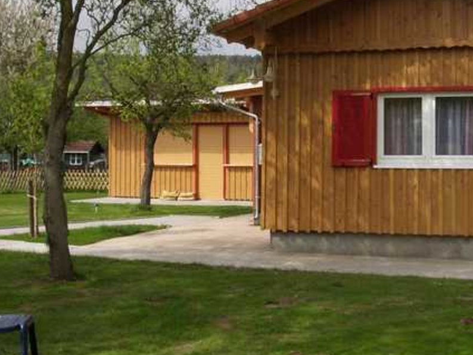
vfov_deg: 23.6
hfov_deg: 31.1
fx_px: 847
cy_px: 136
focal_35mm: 62
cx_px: 282
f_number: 4.6
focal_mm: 6.8
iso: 80
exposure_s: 1/320
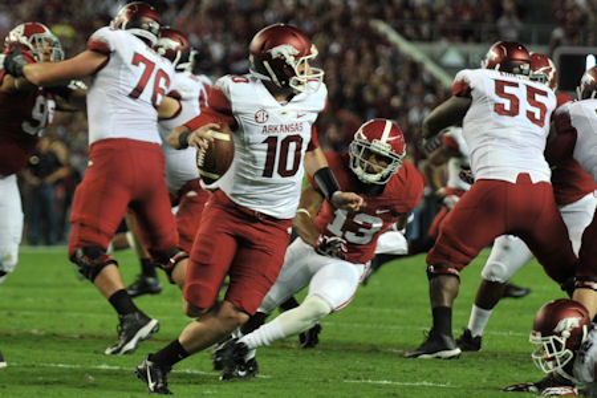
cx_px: 298
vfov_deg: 5.9
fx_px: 3855
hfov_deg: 8.9
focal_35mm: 232
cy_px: 199
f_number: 2.8
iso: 500
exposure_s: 1/320
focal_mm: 155
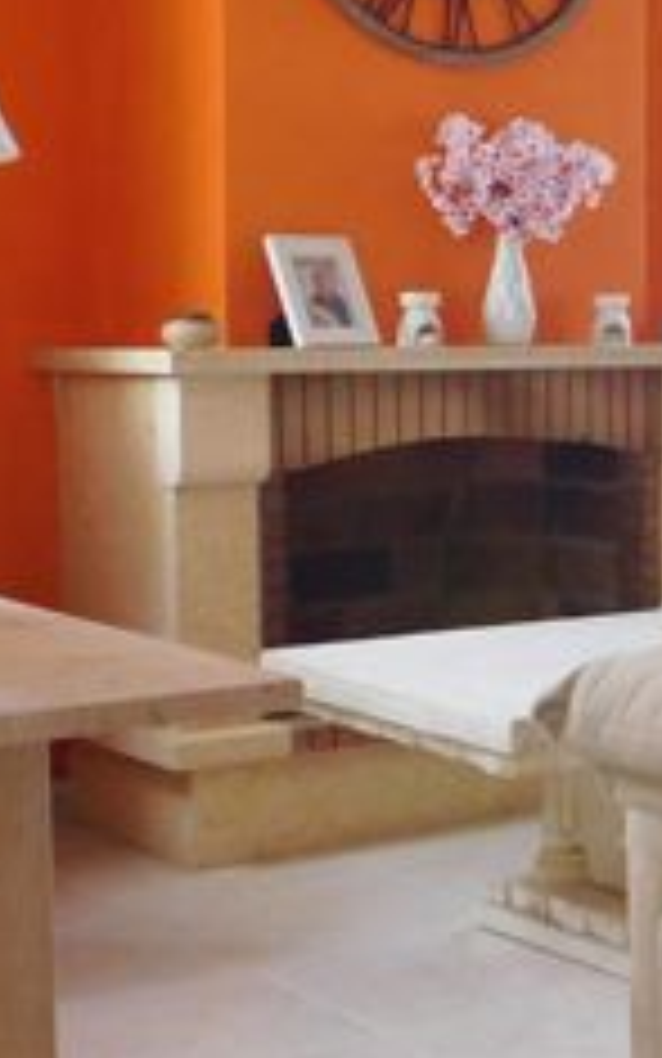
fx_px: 2106
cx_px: 1209
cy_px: 428
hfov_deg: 15.3
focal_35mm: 73
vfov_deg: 28.1
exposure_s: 1/30
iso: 140
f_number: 3
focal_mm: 4
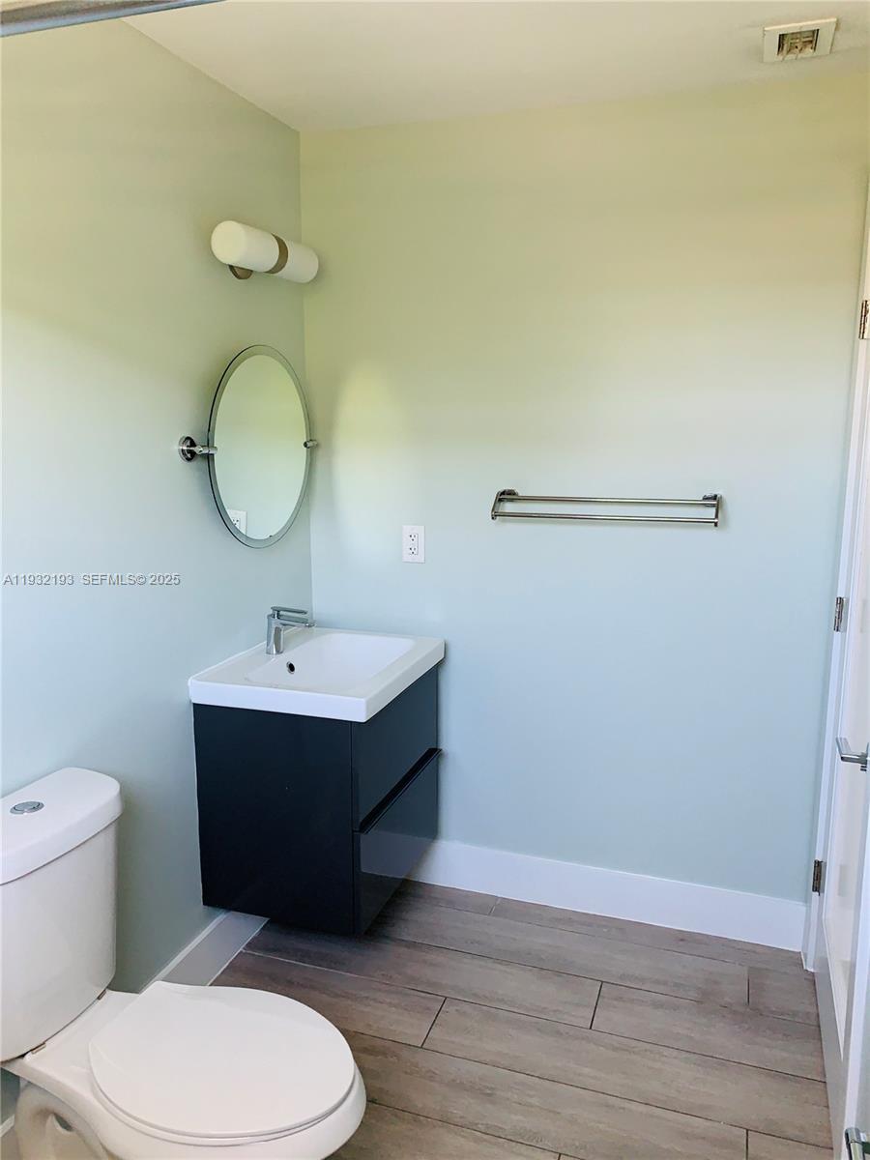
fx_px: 871
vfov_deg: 67.3
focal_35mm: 26
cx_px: 435
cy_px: 580
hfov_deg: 53.1
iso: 100
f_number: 1.8
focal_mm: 4.25
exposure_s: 1/70
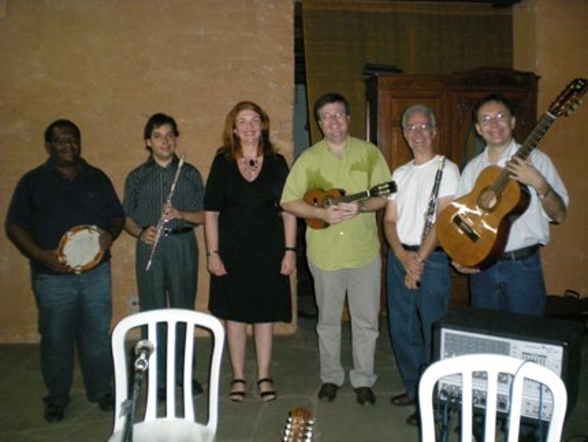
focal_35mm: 38
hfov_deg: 49.0
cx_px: 294
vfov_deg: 37.8
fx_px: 646
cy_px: 221
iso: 415
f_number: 3.1
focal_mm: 6.3
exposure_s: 1/60
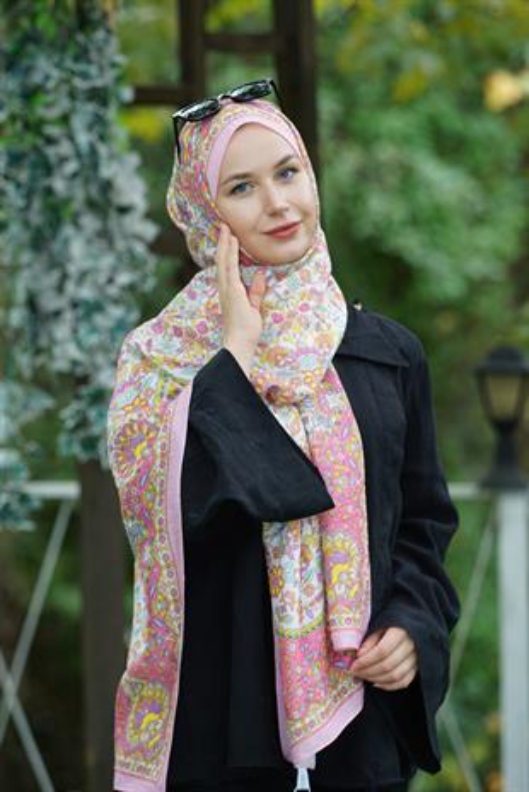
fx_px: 2707
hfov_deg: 11.2
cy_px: 396
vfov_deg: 16.6
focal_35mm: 123
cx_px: 264
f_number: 4
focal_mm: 123
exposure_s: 1/100
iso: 200
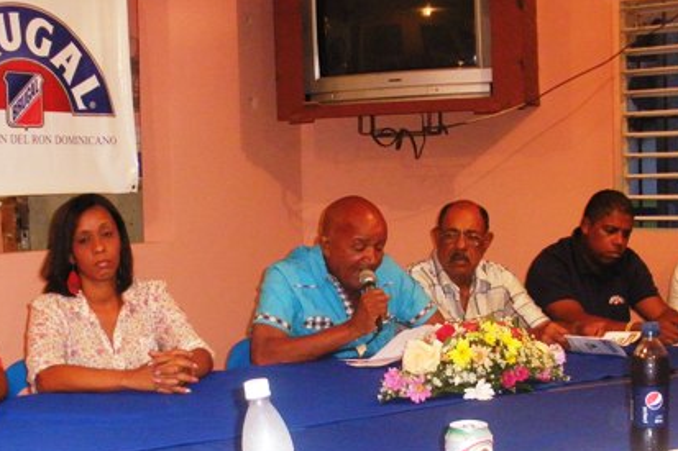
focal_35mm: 58
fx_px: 1092
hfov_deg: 34.5
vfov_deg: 23.4
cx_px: 305
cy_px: 223
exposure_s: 1/30
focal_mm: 6.3
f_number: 3.5
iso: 500
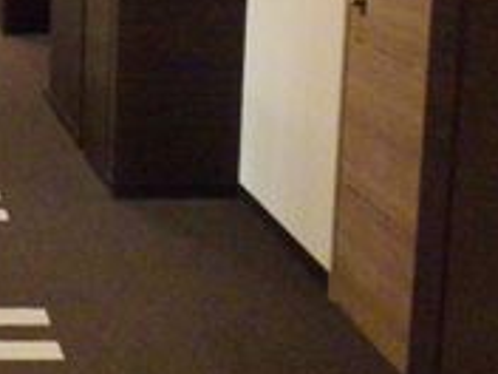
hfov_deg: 18.5
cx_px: -170
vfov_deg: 14.9
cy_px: 26
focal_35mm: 98
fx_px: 1410
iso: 1018
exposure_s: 1/16.9
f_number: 2.4
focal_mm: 2.87
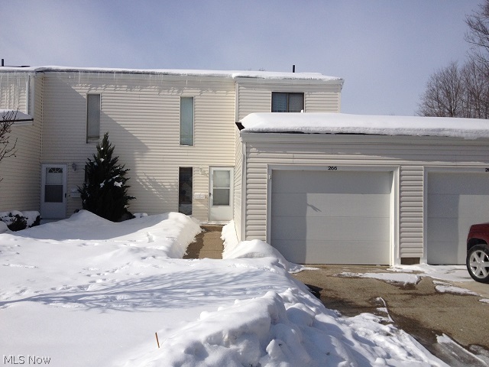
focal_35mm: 35
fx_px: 494
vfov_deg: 40.7
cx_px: 244
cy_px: 184
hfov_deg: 52.6
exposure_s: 1/5025
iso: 50
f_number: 2.4
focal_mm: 4.28
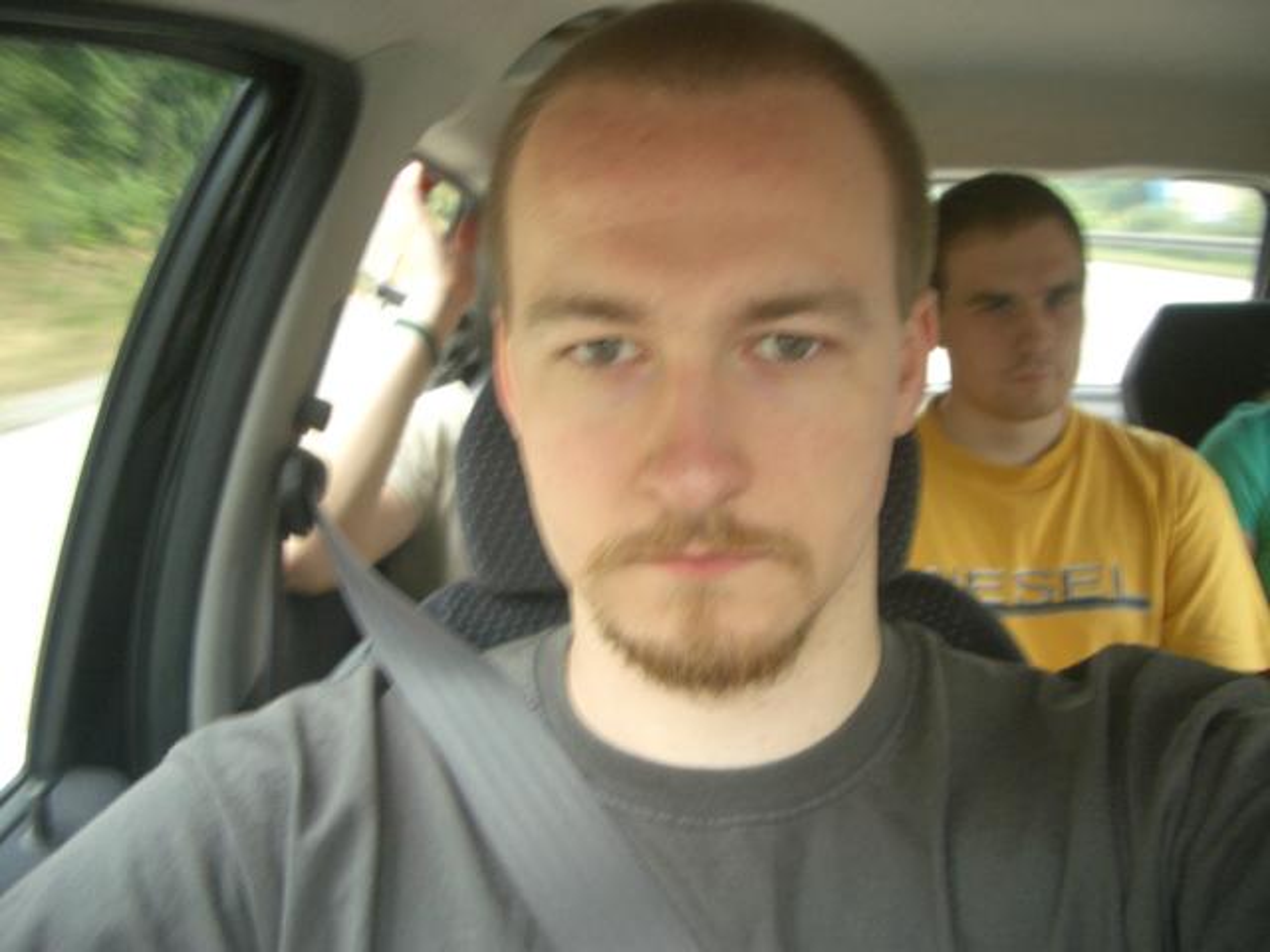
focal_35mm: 35
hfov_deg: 52.6
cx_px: 635
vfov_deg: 40.7
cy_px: 476
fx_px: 1284
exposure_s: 1/25
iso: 100
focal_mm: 5.8
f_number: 2.6
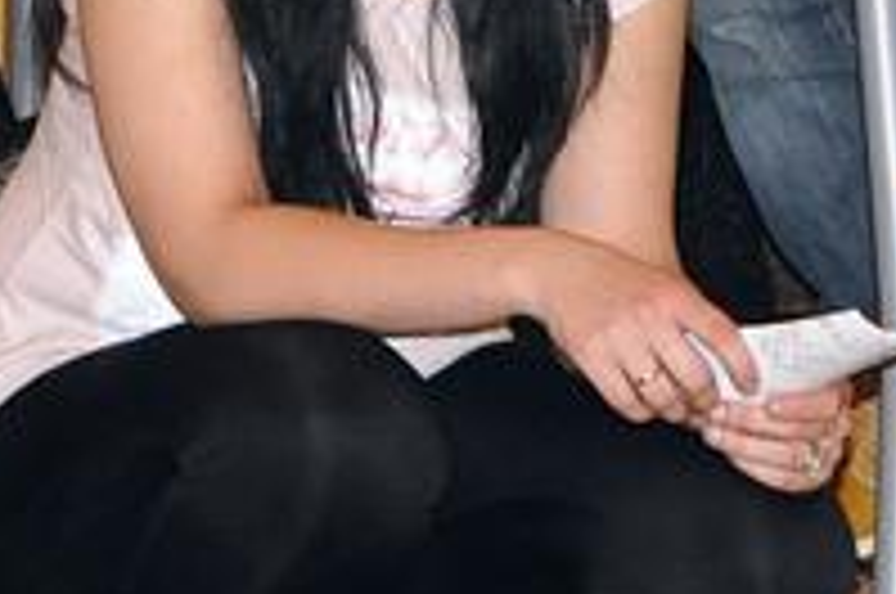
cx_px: 572
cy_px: 20
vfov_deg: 3.2
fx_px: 10511
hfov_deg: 4.9
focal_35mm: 423
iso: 2000
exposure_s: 1/60
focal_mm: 66
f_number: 5.3
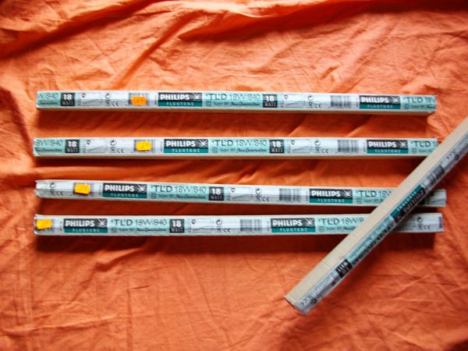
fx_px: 433
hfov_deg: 56.8
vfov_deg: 44.2
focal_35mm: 32
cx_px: 234
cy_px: 176
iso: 105
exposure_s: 1/40
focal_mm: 5.7
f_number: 2.9
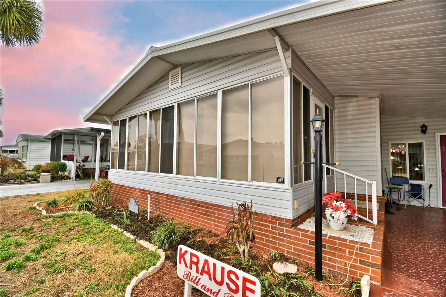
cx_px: 223
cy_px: 148
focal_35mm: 15
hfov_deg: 100.4
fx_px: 186
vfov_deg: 77.3
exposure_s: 1/250
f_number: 7.1
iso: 100
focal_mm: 10
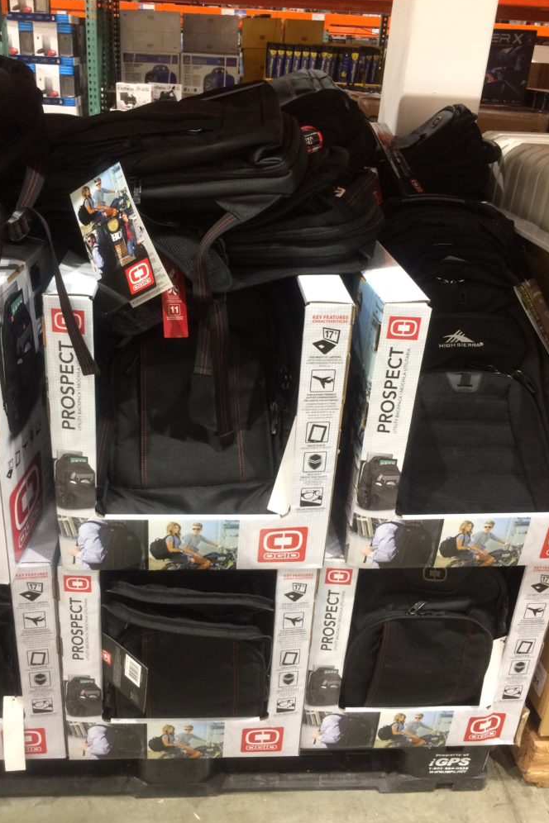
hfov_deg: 42.2
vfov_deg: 60.3
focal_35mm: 31
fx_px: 709
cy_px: 404
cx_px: 233
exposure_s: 1/30
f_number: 2.2
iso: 160
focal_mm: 4.15
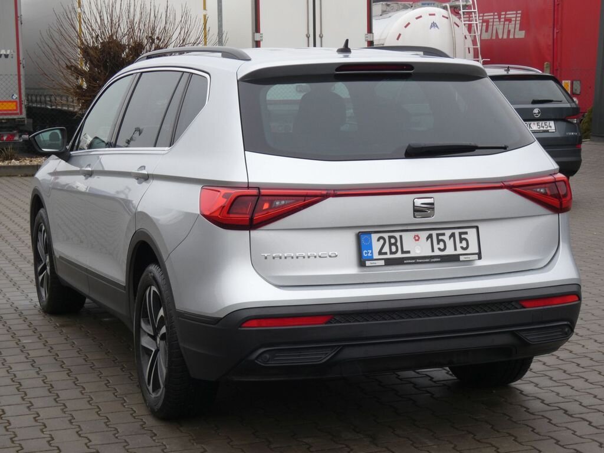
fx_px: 1256
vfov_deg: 20.4
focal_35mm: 72
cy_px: 226
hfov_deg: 27.0
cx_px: 302
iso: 100
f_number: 5.6
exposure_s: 1/80
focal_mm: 12.9
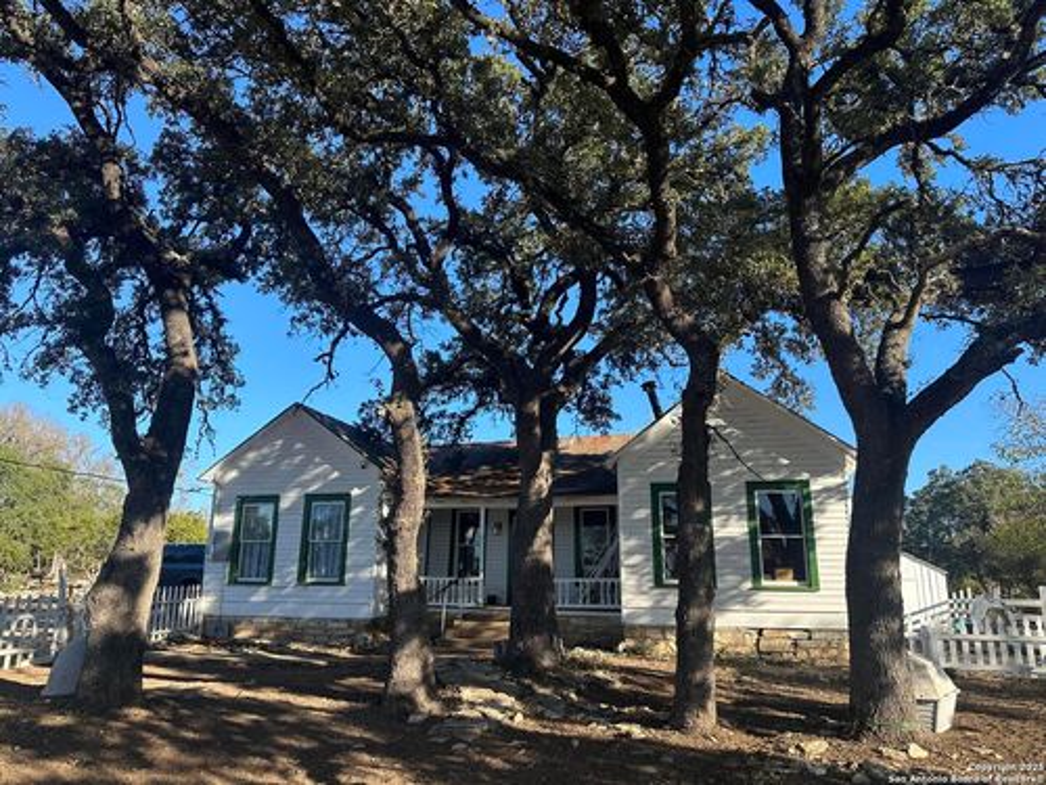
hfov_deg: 71.6
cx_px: 523
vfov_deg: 56.8
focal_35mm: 24
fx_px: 725
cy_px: 392
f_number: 1.78
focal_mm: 6.86
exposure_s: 1/1272
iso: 80
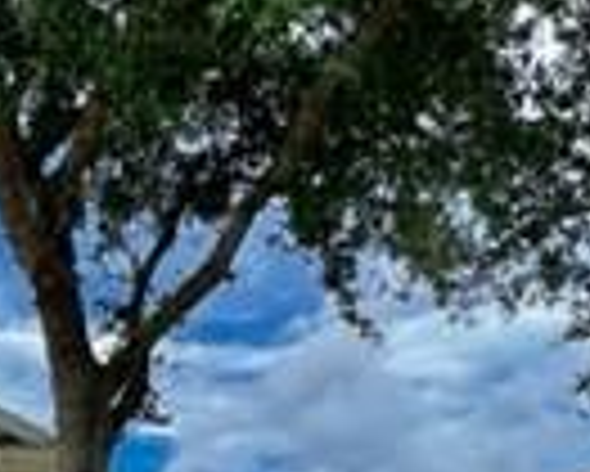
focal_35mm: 62
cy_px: 701
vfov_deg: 21.0
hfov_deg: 24.8
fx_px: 1083
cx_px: -252
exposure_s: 1/1393
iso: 32
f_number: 1.8
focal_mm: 1.57
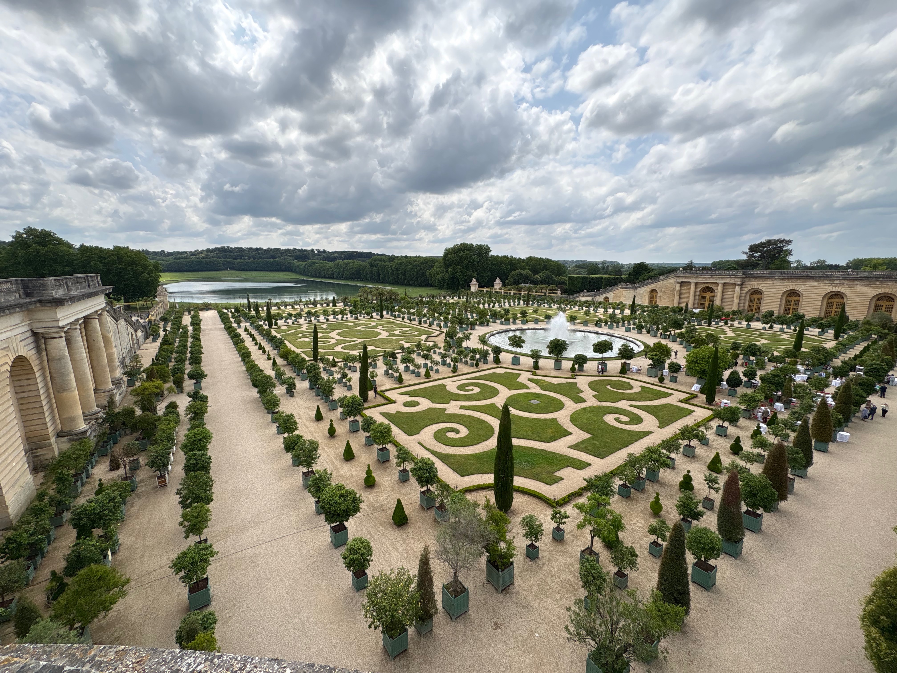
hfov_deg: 102.1
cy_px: 336
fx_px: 363
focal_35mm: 14
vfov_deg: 85.7
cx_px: 448
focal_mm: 2.22
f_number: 2.2
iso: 50
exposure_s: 1/2083
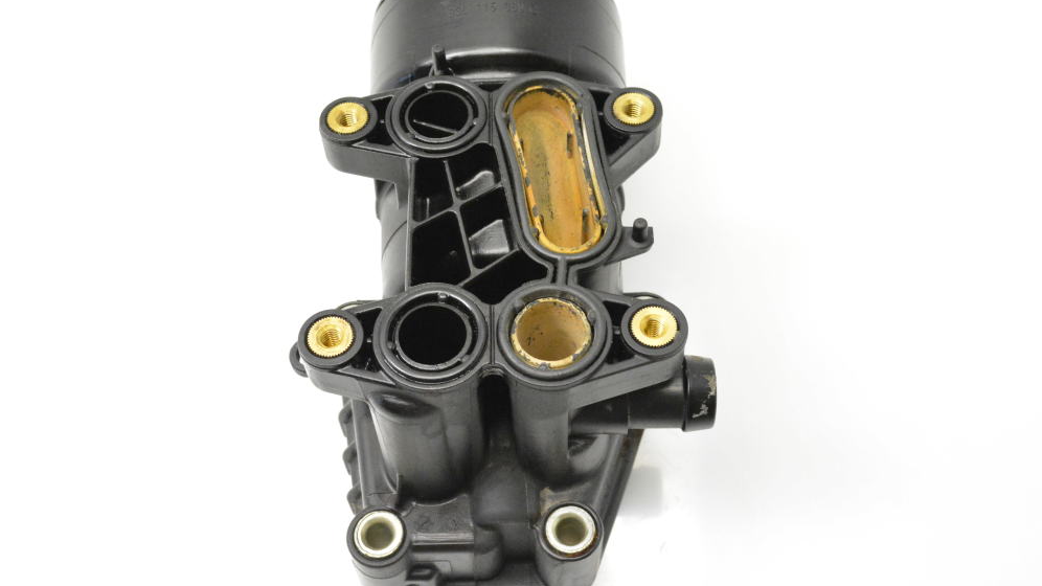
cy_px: 275
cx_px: 516
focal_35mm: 42
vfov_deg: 28.3
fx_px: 1160
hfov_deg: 48.4
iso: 6400
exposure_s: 1/250
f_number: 8
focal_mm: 26
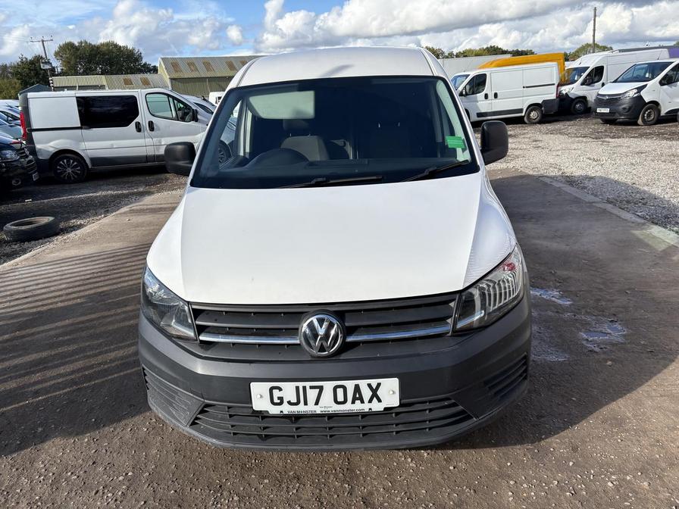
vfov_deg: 53.1
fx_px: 510
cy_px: 254
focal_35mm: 26
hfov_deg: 67.3
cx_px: 340
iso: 50
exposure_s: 1/2747
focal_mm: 5.96
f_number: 1.6
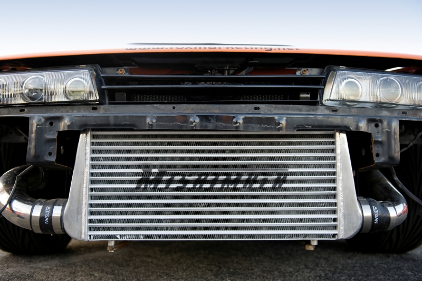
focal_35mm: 34
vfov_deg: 38.8
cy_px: 140
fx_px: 398
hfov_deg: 55.8
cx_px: 211
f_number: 2.8
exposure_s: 1/200
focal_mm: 34
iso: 200
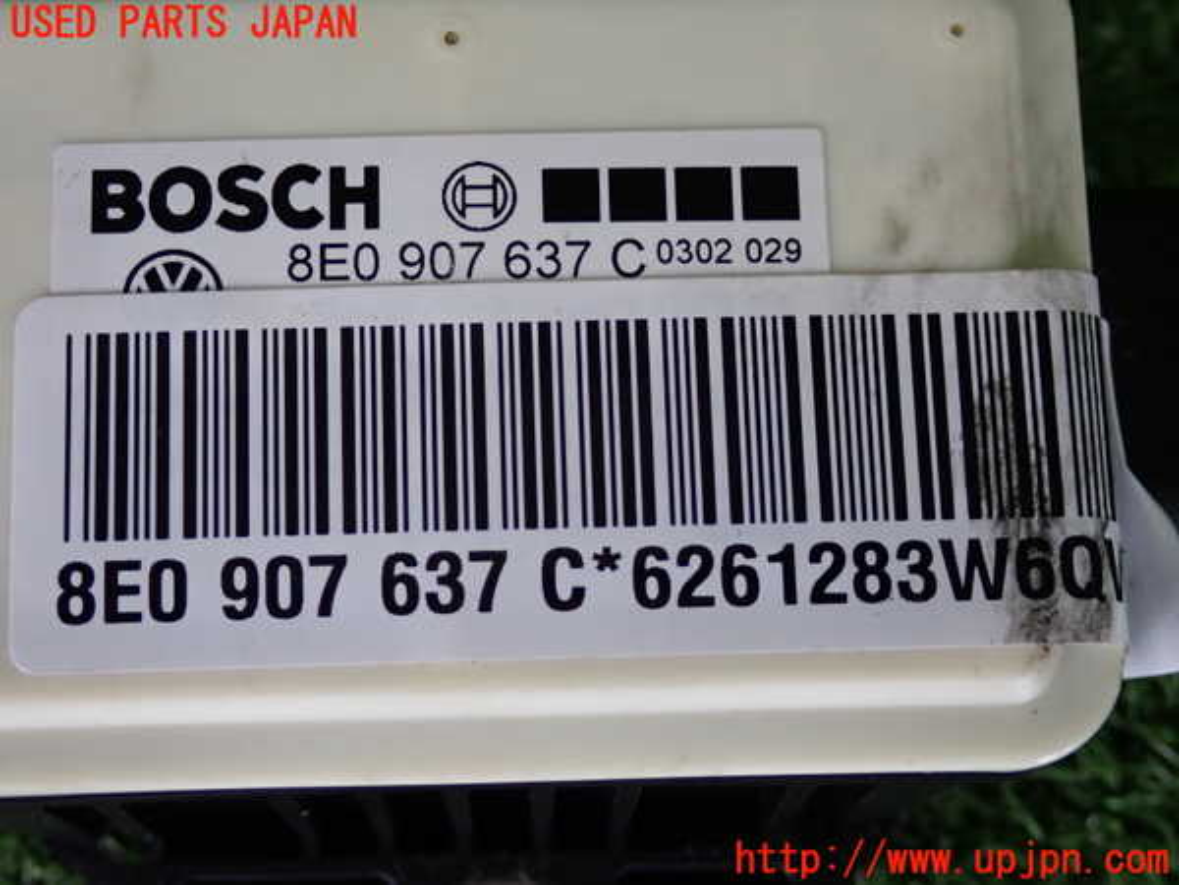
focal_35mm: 71
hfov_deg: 27.4
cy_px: 442
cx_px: 590
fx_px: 2418
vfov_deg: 20.7
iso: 250
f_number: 3.9
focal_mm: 12.73
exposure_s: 1/60
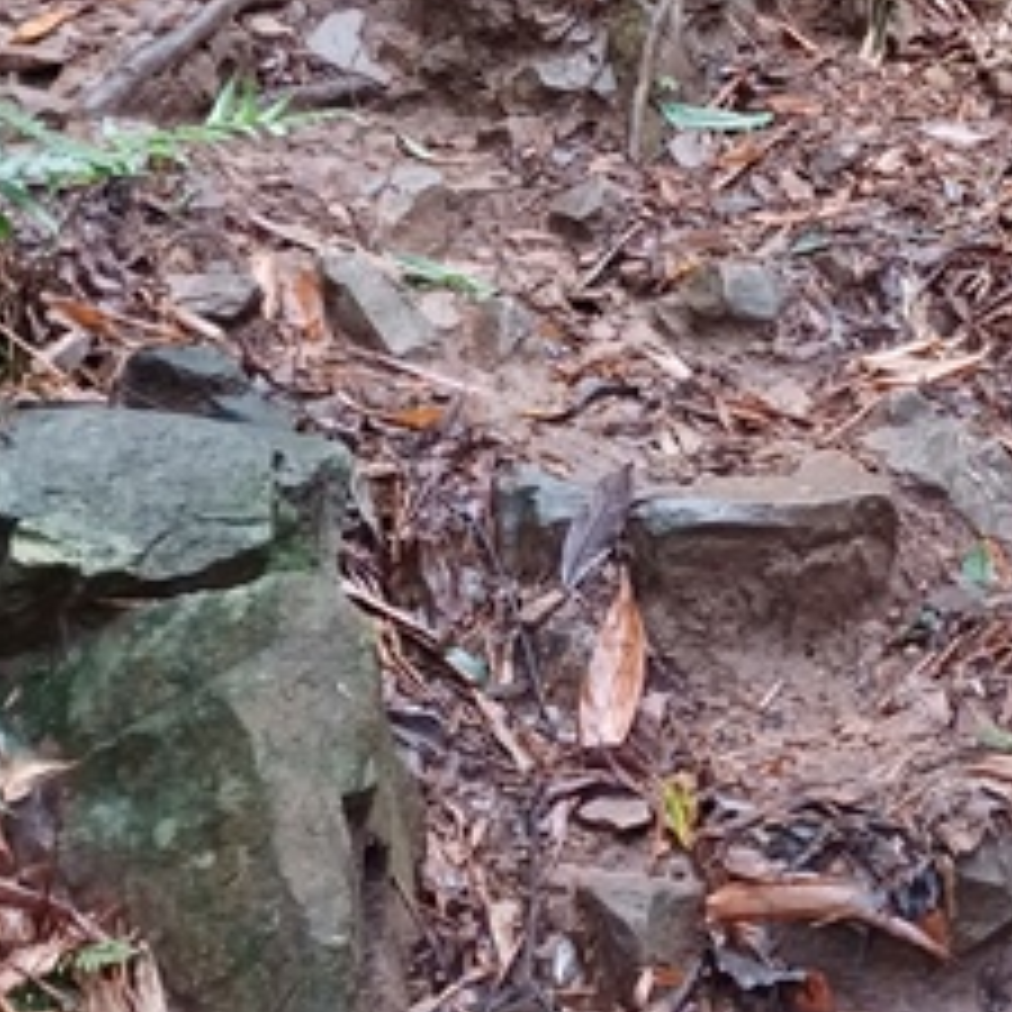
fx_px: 1951
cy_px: -13
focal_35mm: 59
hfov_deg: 28.2
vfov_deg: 27.3
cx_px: 877
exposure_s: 1/24
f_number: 1.8
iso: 640
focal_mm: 4.6
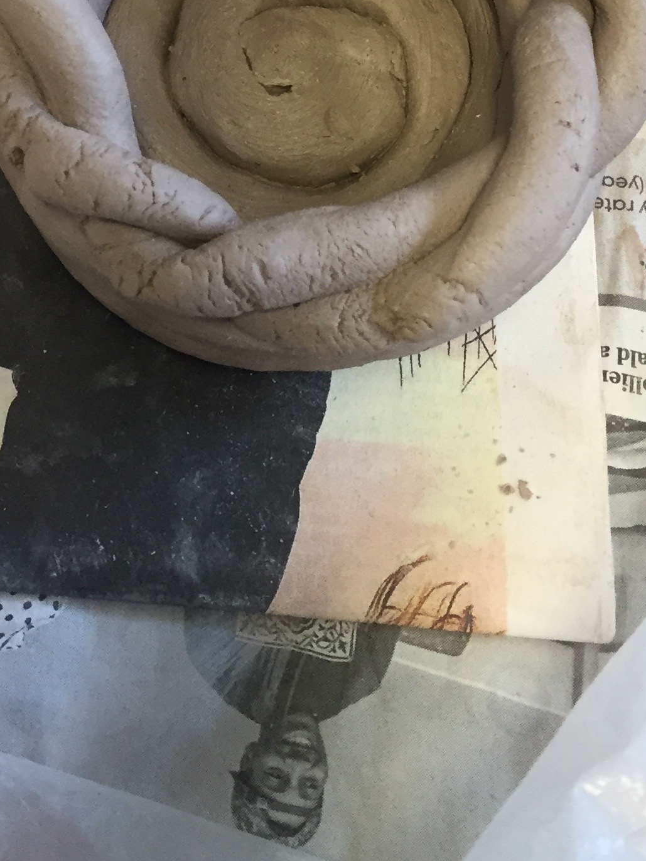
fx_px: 1717
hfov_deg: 20.9
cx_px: 85
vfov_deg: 25.5
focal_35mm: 69
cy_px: -152
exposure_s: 1/30
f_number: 2.2
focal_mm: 4.15
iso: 50
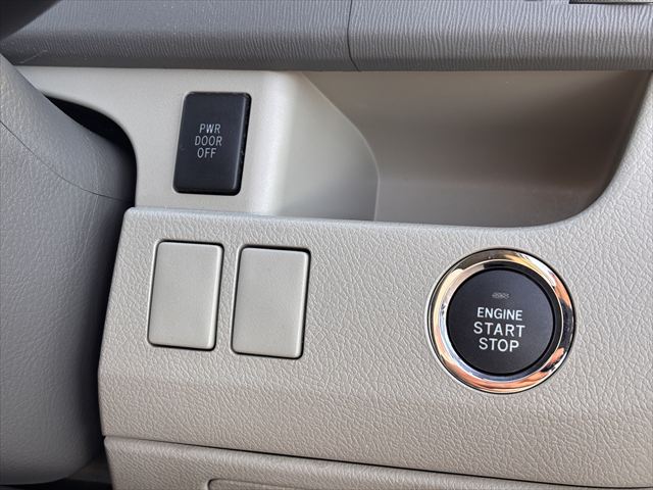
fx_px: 981
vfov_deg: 28.0
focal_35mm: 52
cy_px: 245
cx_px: 326
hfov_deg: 36.8
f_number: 1.6
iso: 50
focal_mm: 5.96
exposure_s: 1/105
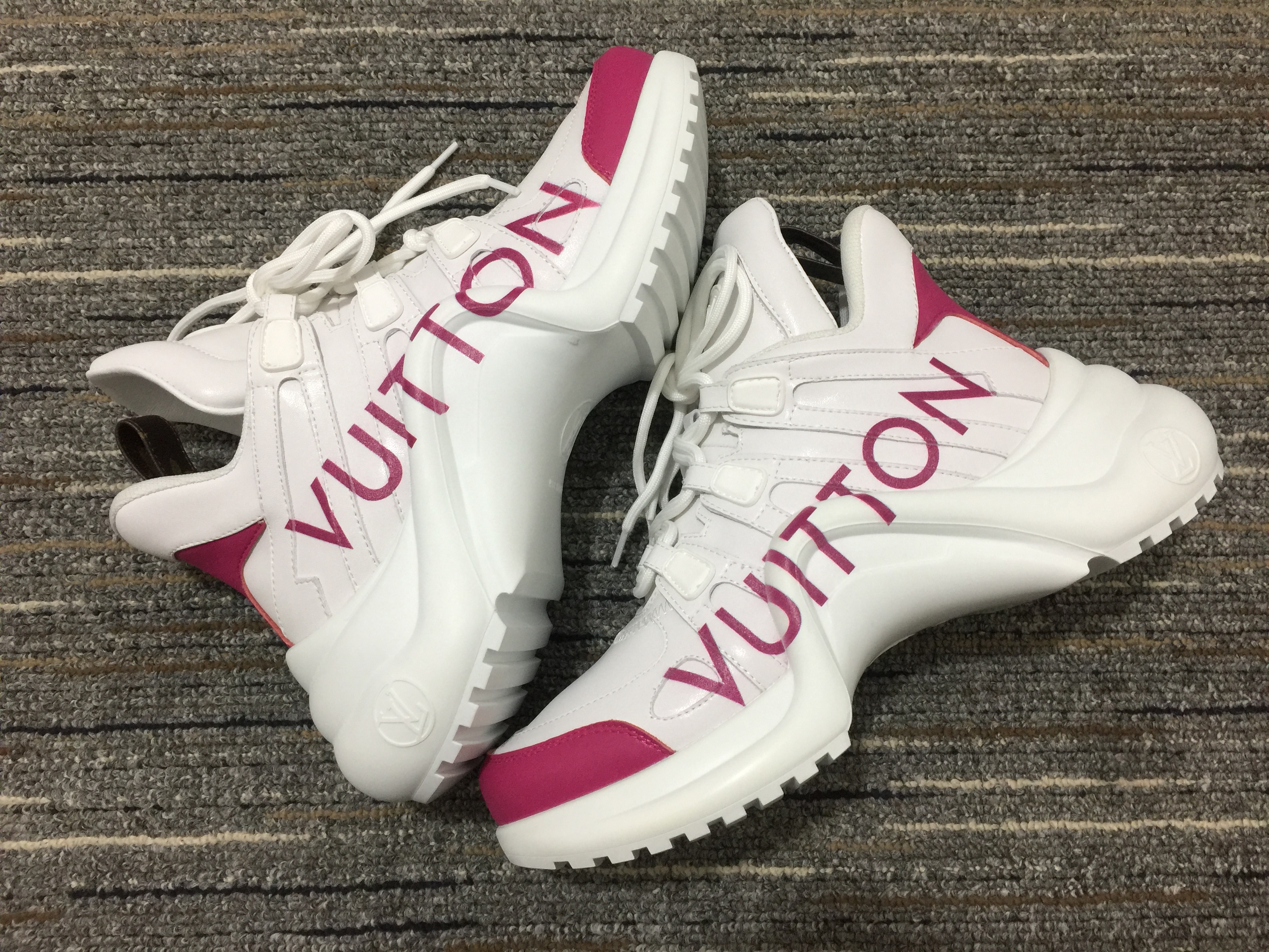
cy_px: 476
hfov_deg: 61.7
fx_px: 1063
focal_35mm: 29
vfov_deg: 48.2
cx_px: 634
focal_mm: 4.15
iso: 80
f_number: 2.2
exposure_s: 1/33
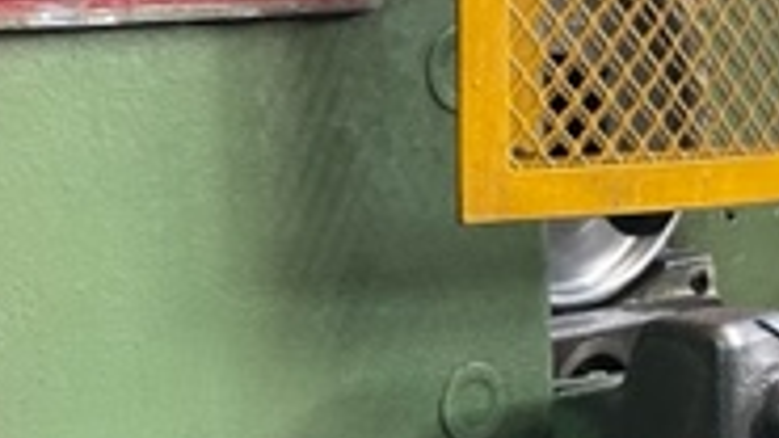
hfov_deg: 21.8
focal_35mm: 98
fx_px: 2024
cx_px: 307
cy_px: 299
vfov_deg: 12.3
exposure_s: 1/60
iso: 160
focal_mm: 4.2
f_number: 1.6
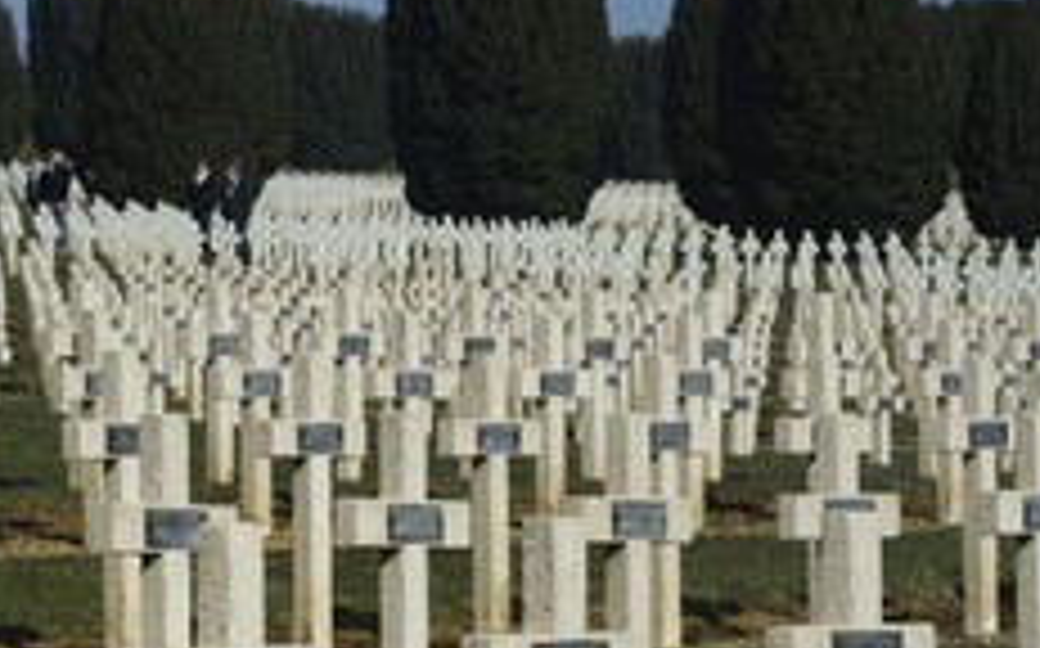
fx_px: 10508
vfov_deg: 3.5
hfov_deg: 5.7
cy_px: 594
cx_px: 243
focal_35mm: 371
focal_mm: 200
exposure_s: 1/200
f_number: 18
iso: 200
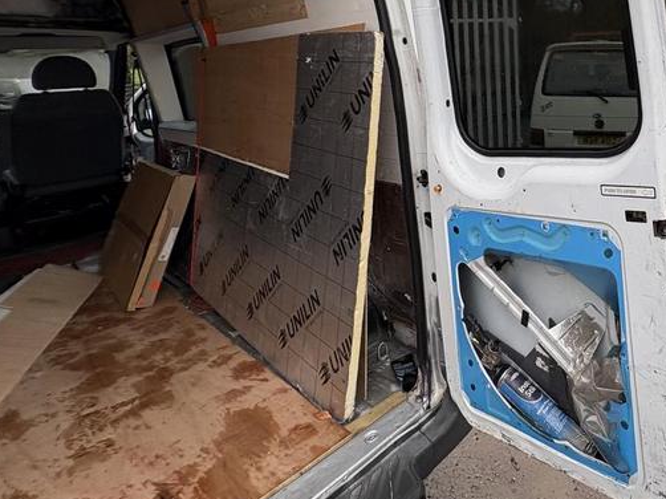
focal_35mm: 25
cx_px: 565
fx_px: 481
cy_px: 94
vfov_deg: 51.2
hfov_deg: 61.5
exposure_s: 1/158
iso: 40
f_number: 2.2
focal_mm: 2.22
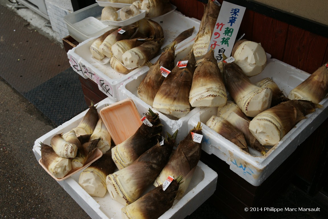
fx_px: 365
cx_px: 164
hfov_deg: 48.4
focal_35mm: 40
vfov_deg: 33.4
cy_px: 110
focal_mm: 40
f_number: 7.1
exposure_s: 1/640
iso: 400
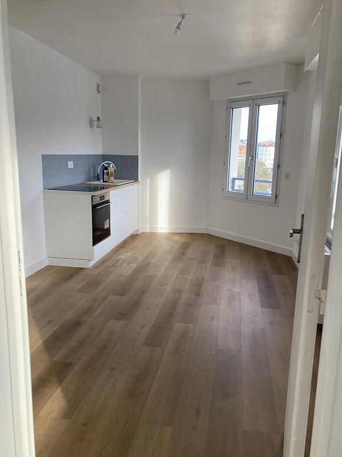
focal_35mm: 29
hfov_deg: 48.2
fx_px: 382
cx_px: 167
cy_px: 234
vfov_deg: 61.7
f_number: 1.8
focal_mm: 3.99
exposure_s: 1/121
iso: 50
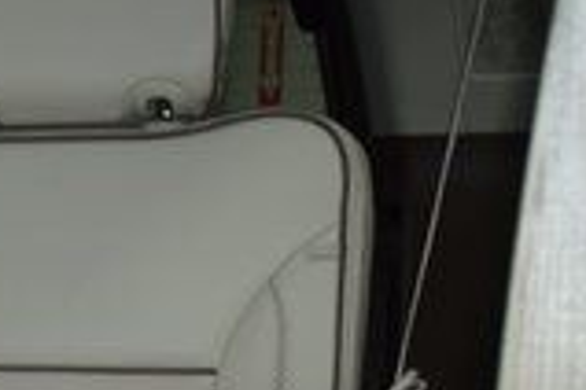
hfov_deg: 16.3
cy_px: 741
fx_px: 1774
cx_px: -409
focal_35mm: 109
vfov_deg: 11.5
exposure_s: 1/60
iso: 900
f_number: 3.5
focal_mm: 18
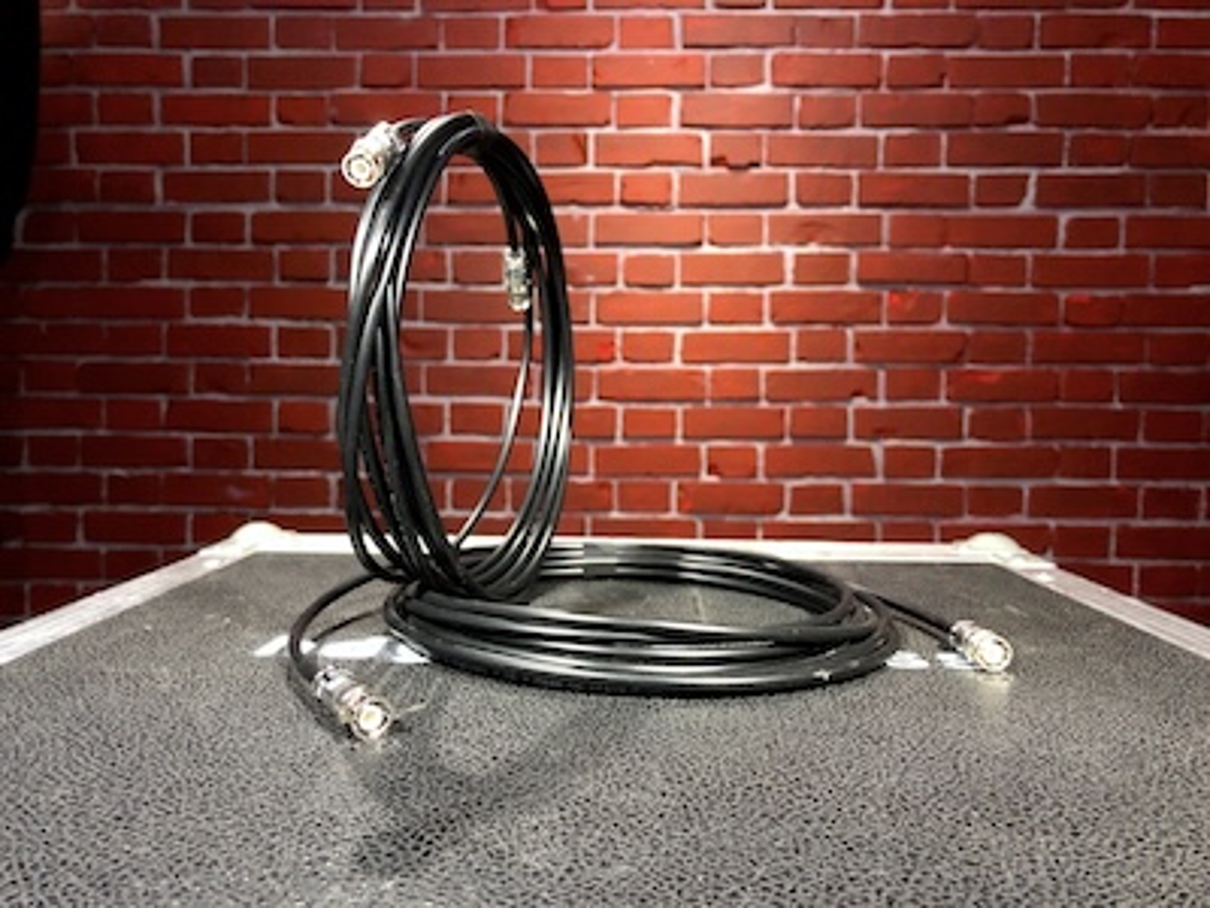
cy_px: 454
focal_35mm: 28
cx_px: 605
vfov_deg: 49.7
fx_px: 979
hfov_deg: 63.4
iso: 80
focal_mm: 3.99
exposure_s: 1/8
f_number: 1.8
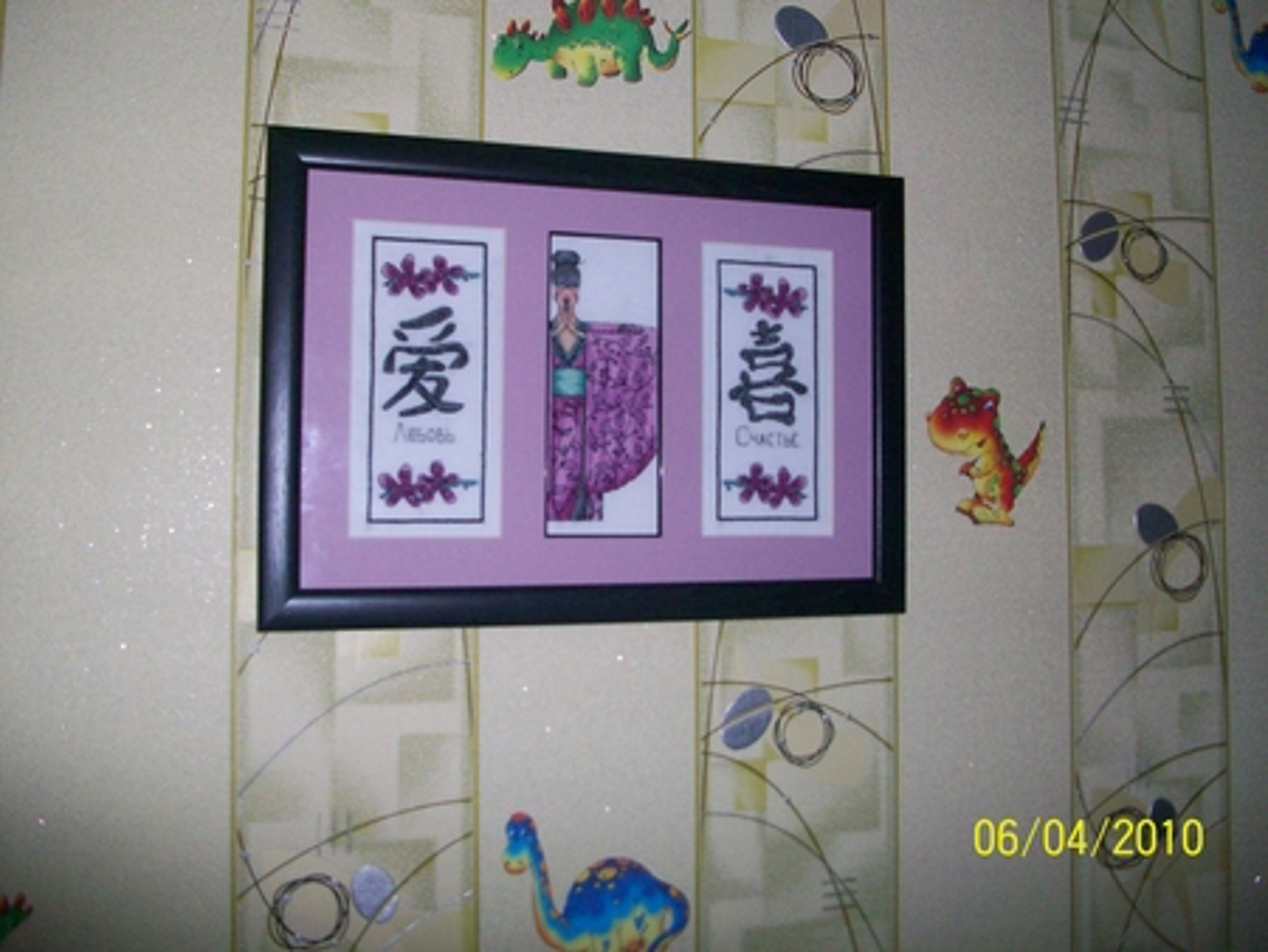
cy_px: 476
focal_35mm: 34
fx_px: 1246
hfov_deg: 53.9
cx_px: 634
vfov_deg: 41.8
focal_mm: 5.7
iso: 160
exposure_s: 1/60
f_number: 2.8
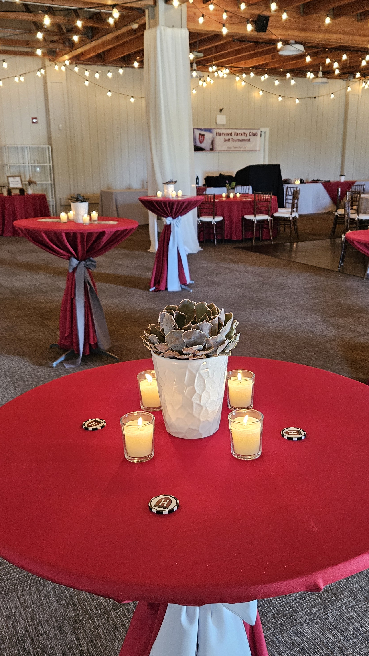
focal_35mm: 34
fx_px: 591
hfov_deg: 34.6
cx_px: 183
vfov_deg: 58.0
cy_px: 330
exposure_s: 1/120
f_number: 1.8
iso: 800
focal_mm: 5.4
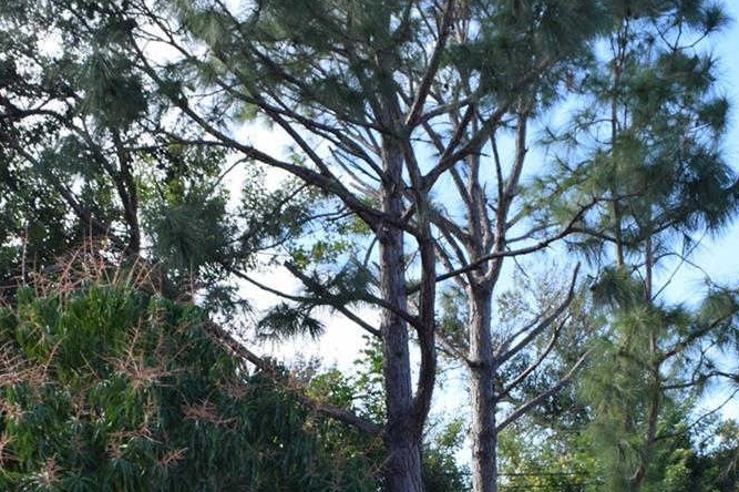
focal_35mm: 72
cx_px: 329
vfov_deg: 18.2
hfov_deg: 28.1
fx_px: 1477
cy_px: 553
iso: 280
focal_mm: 20
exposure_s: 1/250
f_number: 8
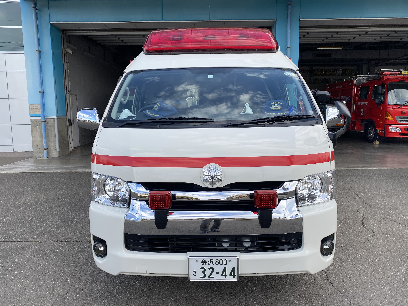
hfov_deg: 67.3
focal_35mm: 26
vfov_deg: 53.1
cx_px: 204
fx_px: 306
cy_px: 153
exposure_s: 1/767
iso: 32
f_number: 1.8
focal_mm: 4.25
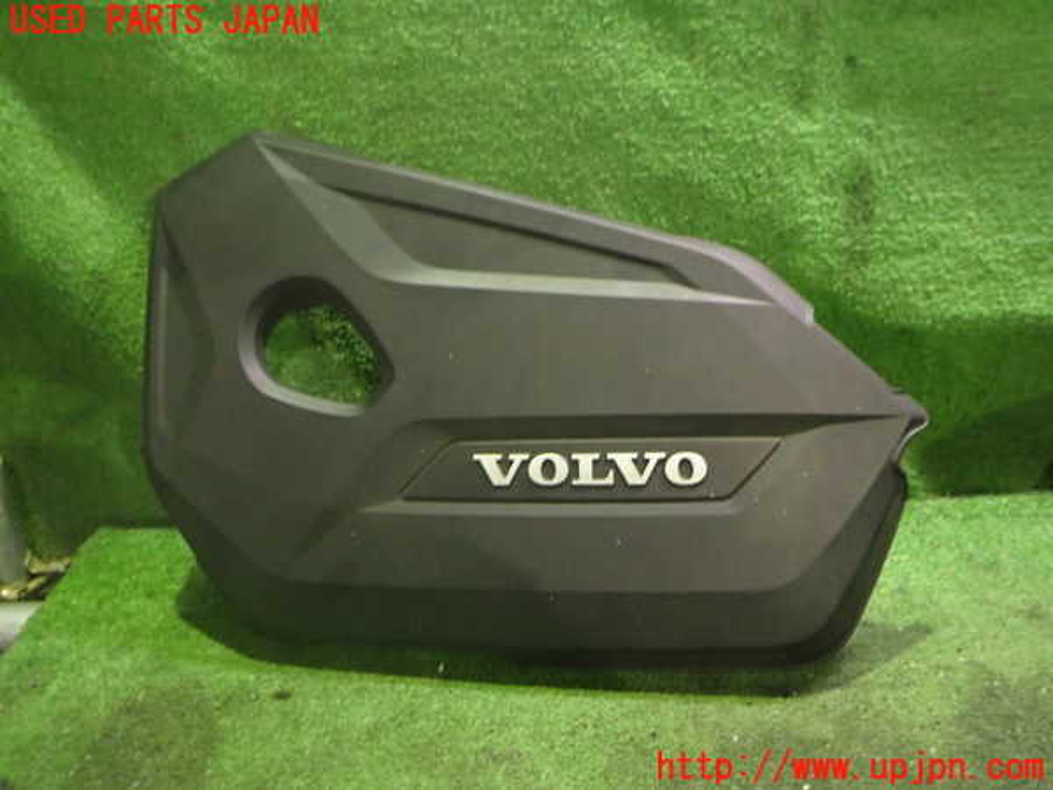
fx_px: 913
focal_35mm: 30
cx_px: 526
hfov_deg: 60.0
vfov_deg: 46.8
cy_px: 395
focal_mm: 5.4
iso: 800
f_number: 2.3
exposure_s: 1/15
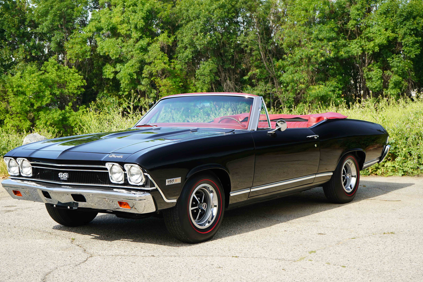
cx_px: 202
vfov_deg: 23.4
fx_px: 681
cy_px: 129
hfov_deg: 34.5
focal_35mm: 58
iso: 100
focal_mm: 50
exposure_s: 1/80
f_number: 6.3
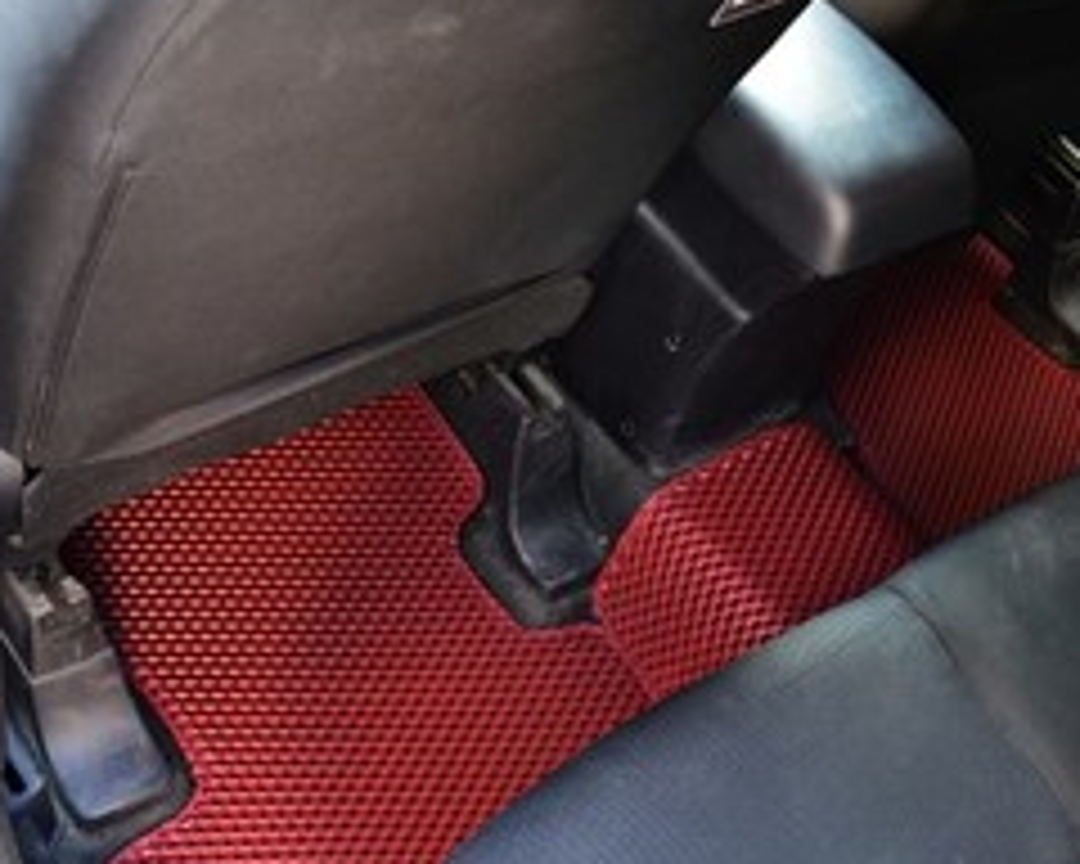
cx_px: 752
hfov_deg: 34.3
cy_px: 531
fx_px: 1726
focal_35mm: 54
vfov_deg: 28.0
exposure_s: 1/13
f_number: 6.3
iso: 800
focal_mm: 22
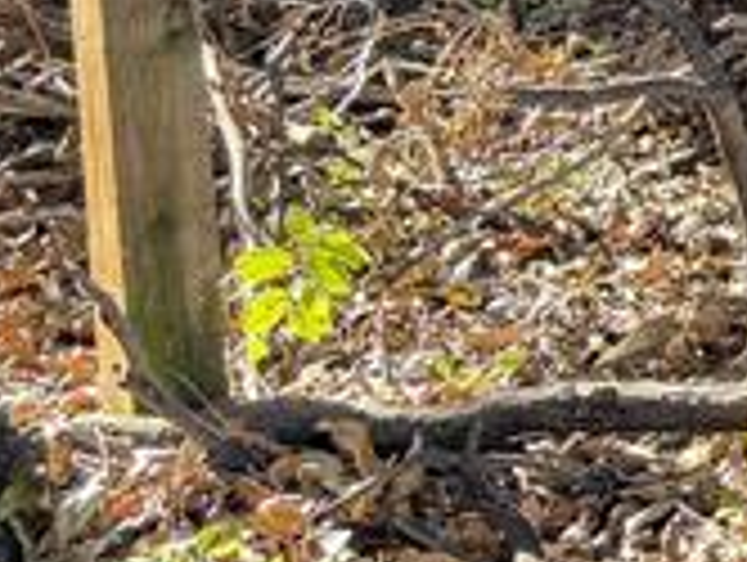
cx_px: 1814
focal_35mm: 148
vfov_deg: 9.2
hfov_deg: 11.1
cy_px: -665
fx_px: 3198
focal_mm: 6.76
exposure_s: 1/243
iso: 80
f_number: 1.78
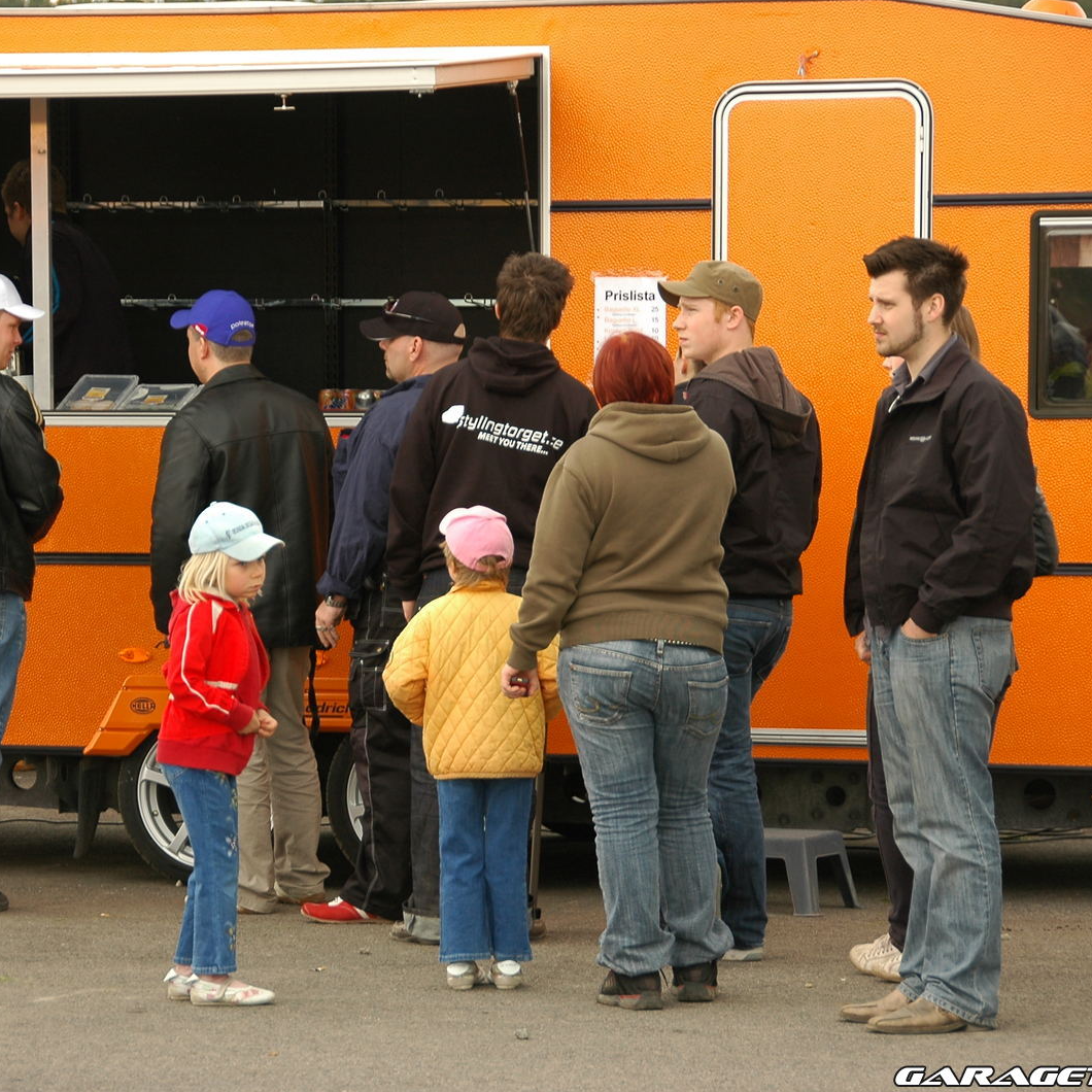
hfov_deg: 10.1
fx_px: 6174
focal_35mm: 173
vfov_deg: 10.1
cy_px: 545
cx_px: 373
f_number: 5.3
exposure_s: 1/100
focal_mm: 90
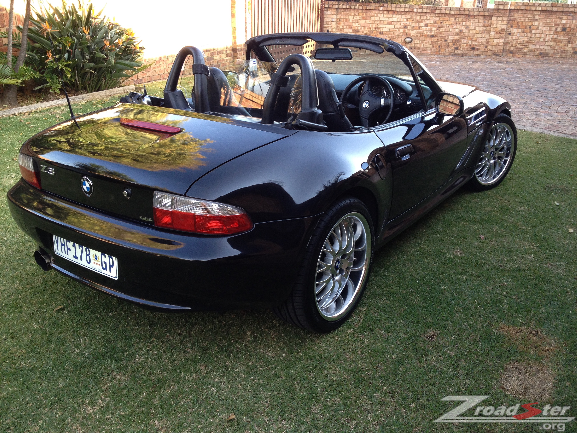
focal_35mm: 35
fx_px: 583
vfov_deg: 40.7
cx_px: 288
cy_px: 216
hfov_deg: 52.6
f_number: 2.4
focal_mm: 4.28
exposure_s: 1/120
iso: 80
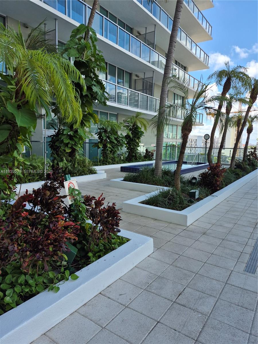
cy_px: 172
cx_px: 129
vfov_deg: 73.9
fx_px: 229
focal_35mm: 23
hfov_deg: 58.9
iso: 25
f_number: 1.8
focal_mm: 5.4
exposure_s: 1/750
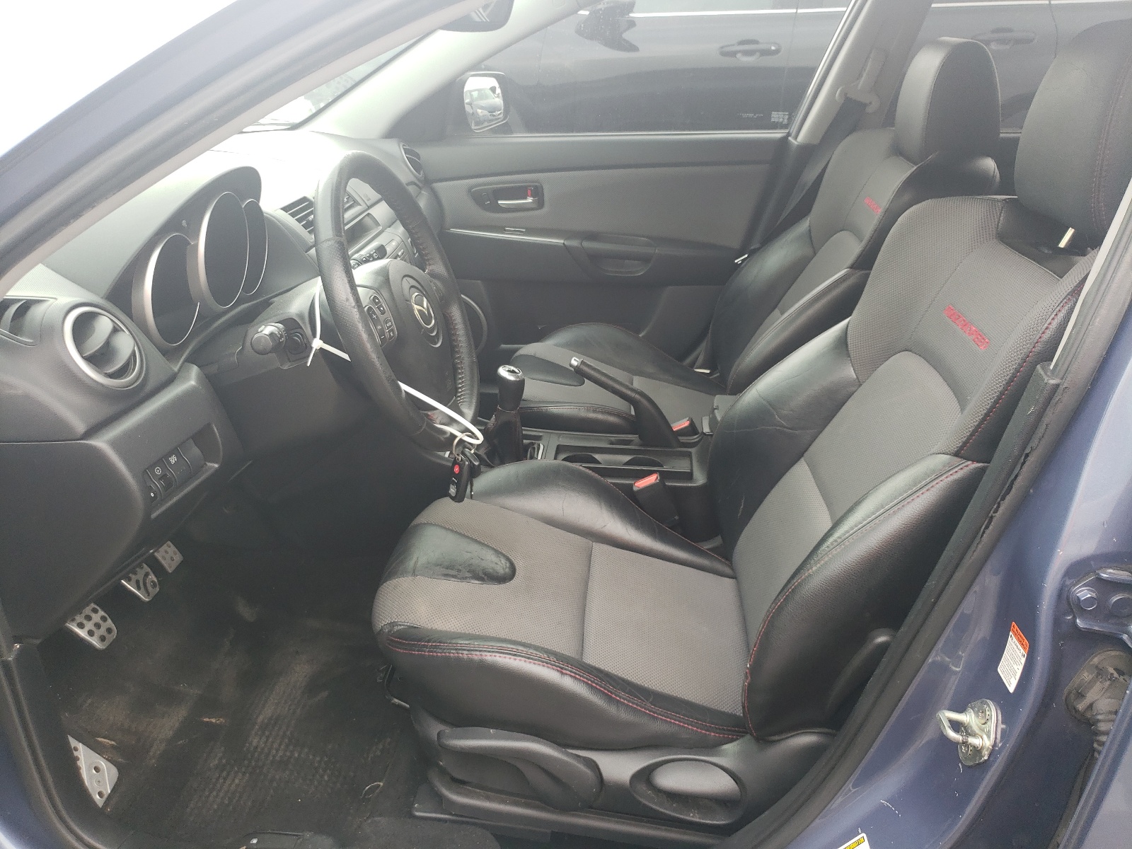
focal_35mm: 26
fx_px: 850
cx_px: 566
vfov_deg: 53.1
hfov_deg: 67.3
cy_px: 424
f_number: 1.5
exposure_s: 1/179
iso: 50
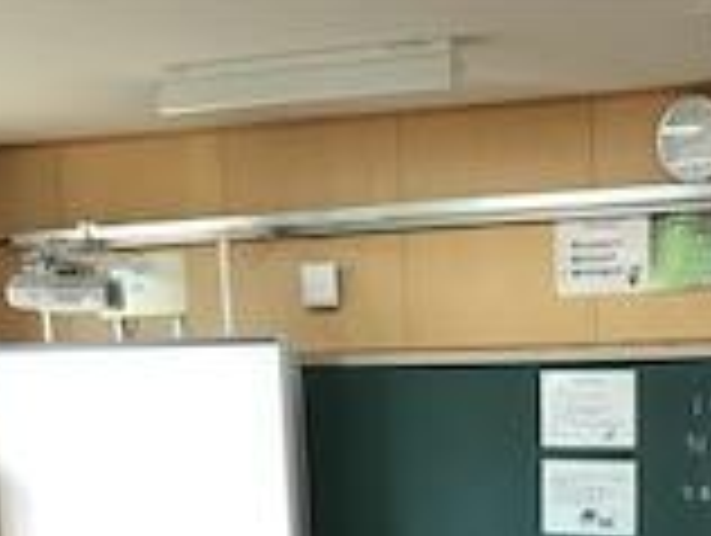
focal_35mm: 94
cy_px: 793
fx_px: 1934
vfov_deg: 14.7
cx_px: 684
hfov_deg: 20.3
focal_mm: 3.3
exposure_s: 1/30
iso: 25
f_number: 2.4
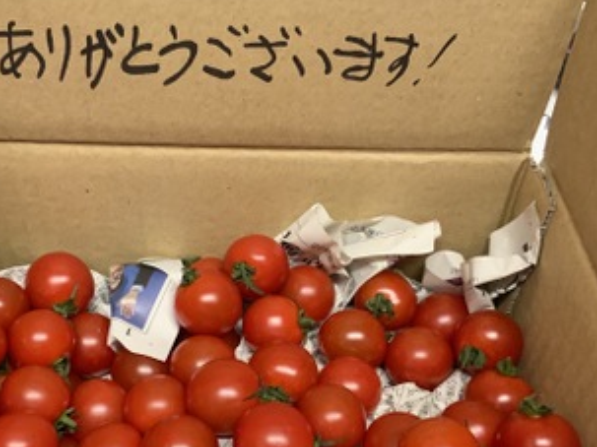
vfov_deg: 31.1
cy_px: 313
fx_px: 793
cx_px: 242
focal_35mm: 46
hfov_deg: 41.1
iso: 200
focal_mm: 3
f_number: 1.8
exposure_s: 1/50
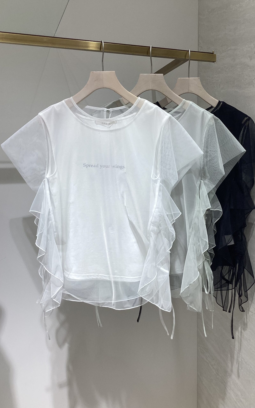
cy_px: 204
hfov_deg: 38.2
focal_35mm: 33
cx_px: 146
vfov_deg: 58.1
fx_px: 367
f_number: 2.4
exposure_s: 1/120
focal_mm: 3.3
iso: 32
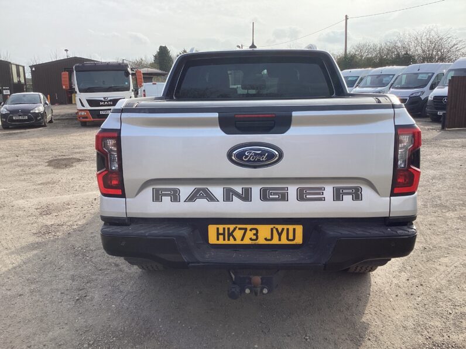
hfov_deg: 58.4
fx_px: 417
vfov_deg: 45.4
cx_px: 233
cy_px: 174
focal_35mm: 31
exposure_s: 1/994
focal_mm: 3.3
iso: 25
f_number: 2.4
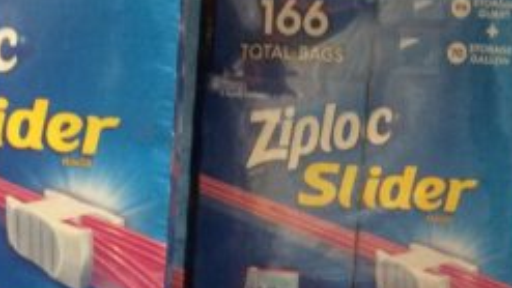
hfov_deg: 16.3
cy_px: 879
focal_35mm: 131
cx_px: 174
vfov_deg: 7.9
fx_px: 1779
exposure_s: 1/33
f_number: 2.2
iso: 125
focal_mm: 4.15
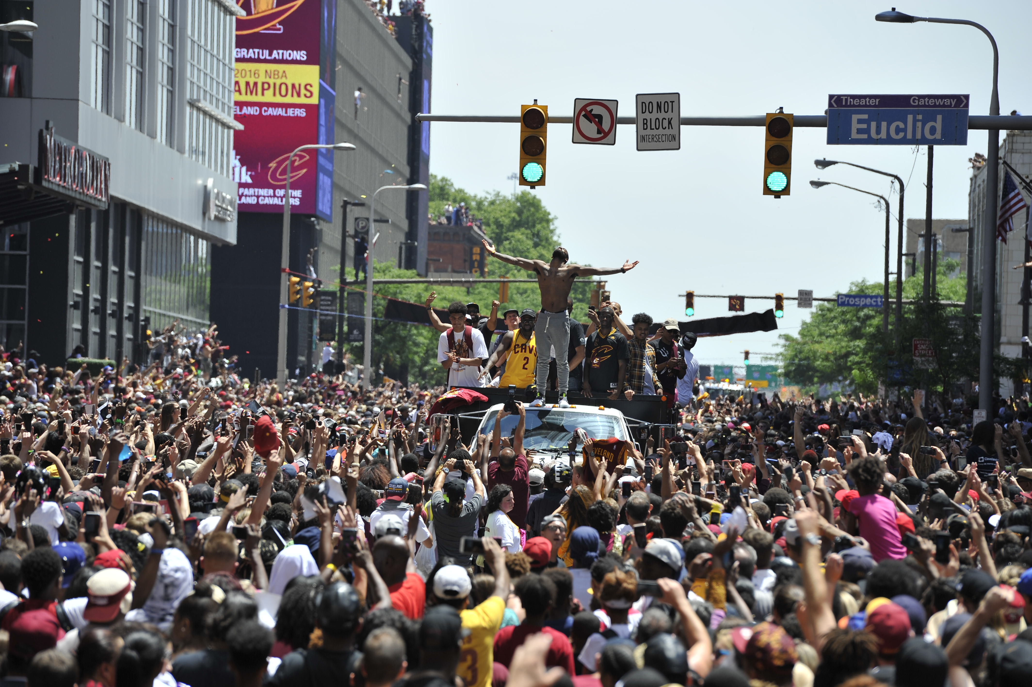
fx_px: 5730
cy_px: 344
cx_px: 516
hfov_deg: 10.3
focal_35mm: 200
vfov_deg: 6.9
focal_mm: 200
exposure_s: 1/640
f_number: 5.6
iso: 200
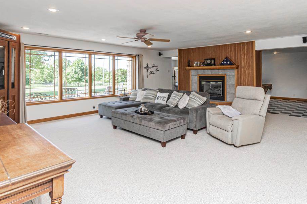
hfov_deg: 81.1
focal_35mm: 21
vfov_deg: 58.4
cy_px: 72
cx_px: 164
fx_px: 179
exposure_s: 1/60
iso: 800
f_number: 11
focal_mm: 10
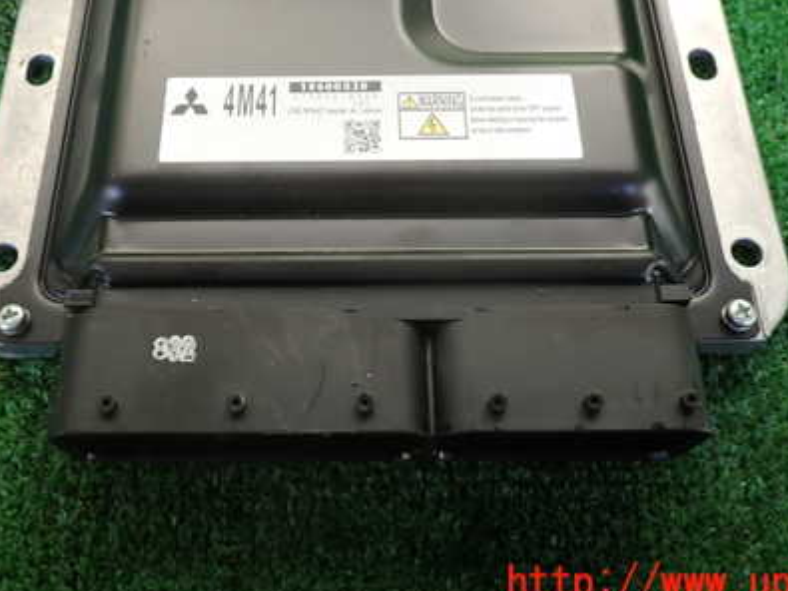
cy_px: 160
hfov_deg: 48.9
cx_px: 359
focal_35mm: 38
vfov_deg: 36.9
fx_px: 865
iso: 100
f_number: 2.8
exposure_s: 1/80
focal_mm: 4.5
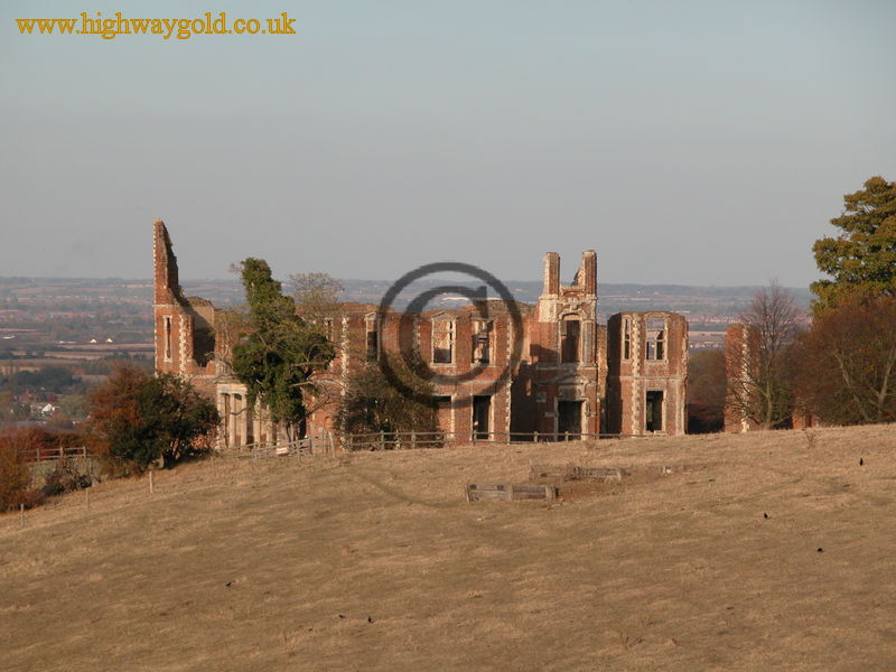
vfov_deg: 7.2
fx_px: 5332
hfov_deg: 9.6
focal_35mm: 206
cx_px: 448
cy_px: 336
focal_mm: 52.4
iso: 100
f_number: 5.7
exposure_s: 1/382
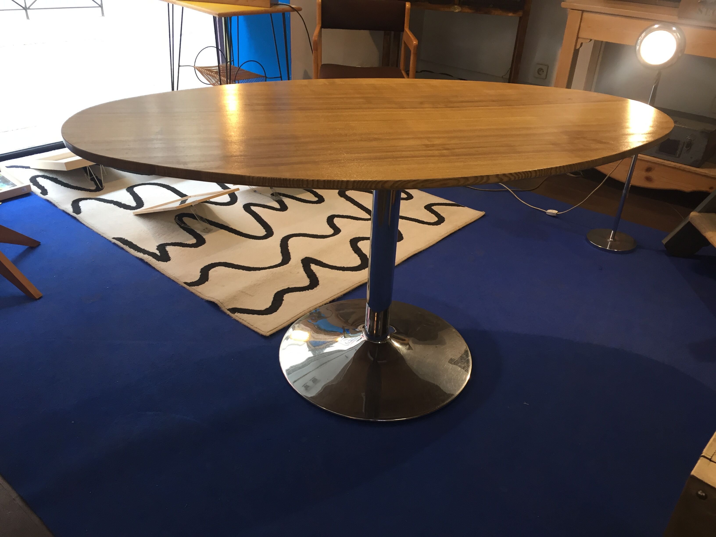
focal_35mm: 29
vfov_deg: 48.2
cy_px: 268
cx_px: 358
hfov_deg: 61.7
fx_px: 600
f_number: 2.2
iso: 40
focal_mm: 4.15
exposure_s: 1/33
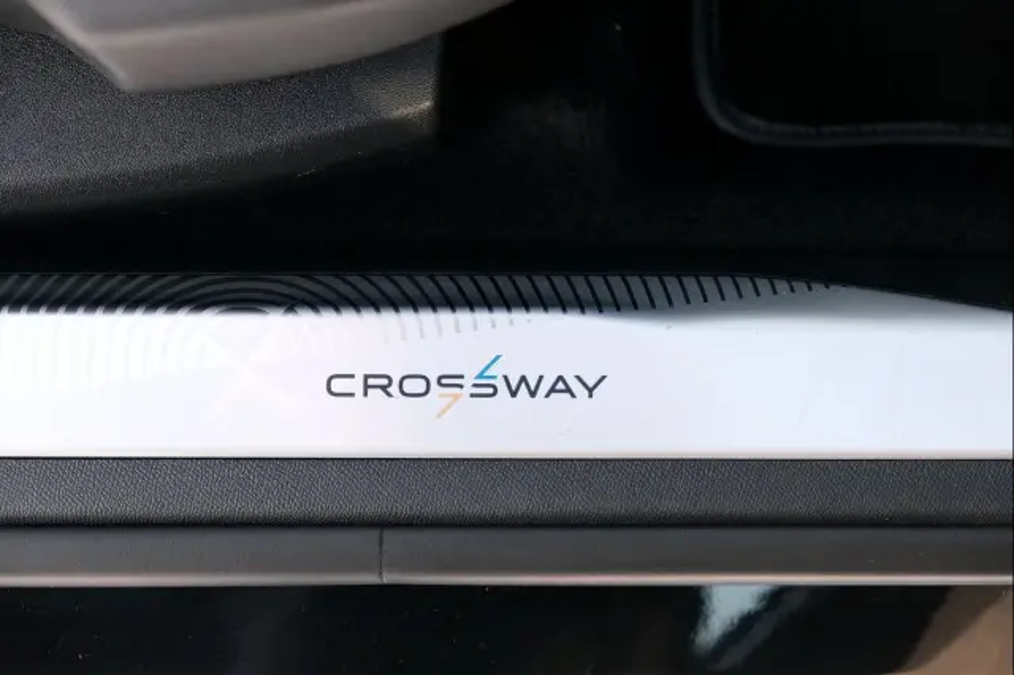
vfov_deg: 16.4
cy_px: 338
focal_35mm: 83
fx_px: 2337
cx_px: 507
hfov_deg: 24.5
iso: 320
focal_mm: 55
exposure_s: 1/120
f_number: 4
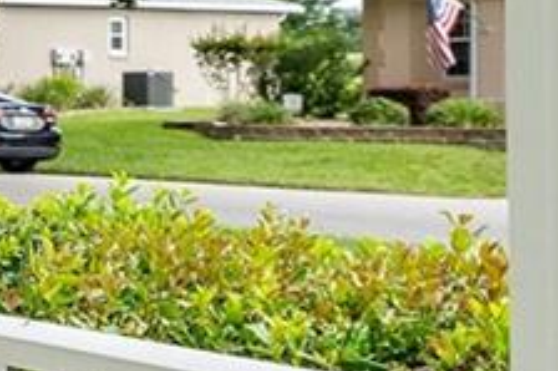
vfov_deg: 13.6
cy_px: 82
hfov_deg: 11.4
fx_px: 1549
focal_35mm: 100
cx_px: -1128
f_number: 7.1
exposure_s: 1/200
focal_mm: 14
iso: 500
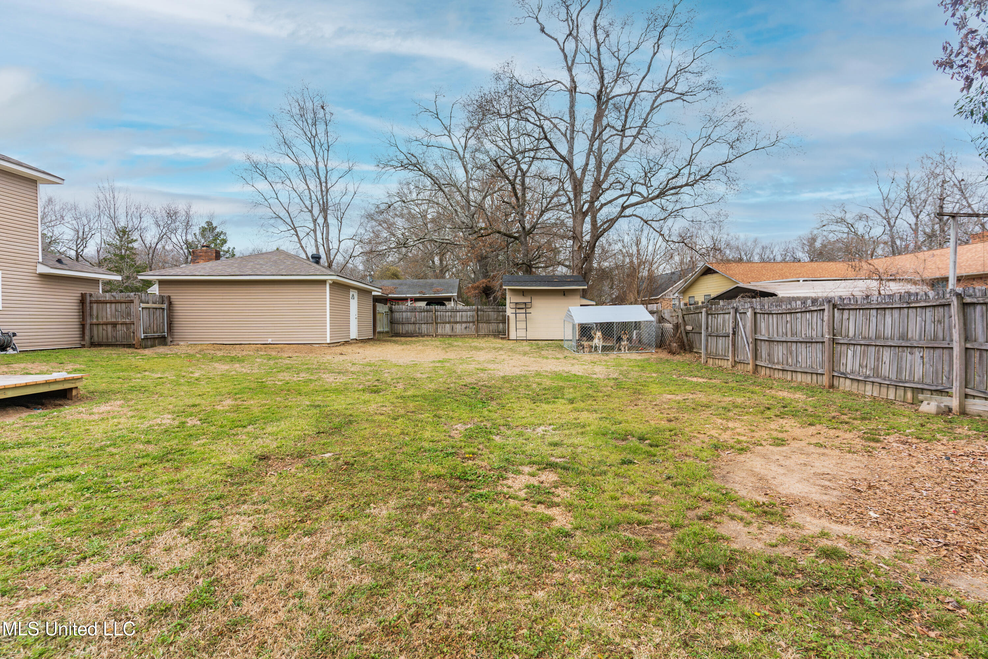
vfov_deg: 70.4
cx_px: 494
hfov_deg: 93.3
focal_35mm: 17
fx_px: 467
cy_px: 330
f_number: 5
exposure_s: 1/800
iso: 400
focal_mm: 17
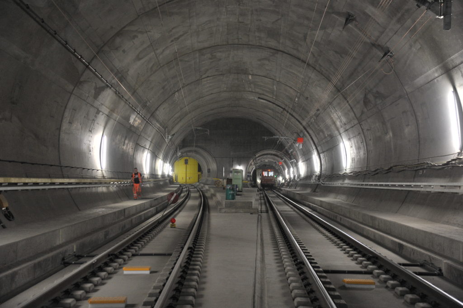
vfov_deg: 26.9
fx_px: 643
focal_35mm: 50
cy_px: 154
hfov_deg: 39.6
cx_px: 232
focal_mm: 50
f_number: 4
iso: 3200
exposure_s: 1/60
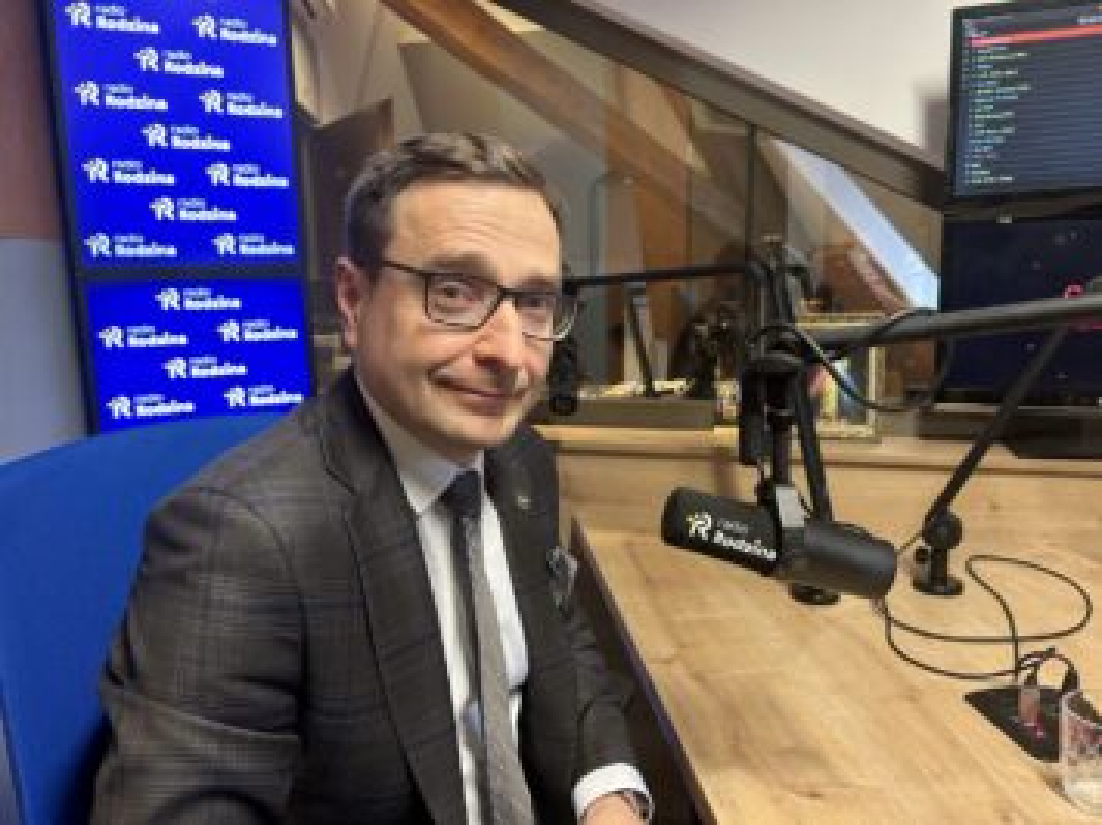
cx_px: 551
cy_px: 412
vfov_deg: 53.0
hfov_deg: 67.3
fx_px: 827
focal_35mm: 26
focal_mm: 5.7
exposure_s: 1/50
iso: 200
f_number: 1.5
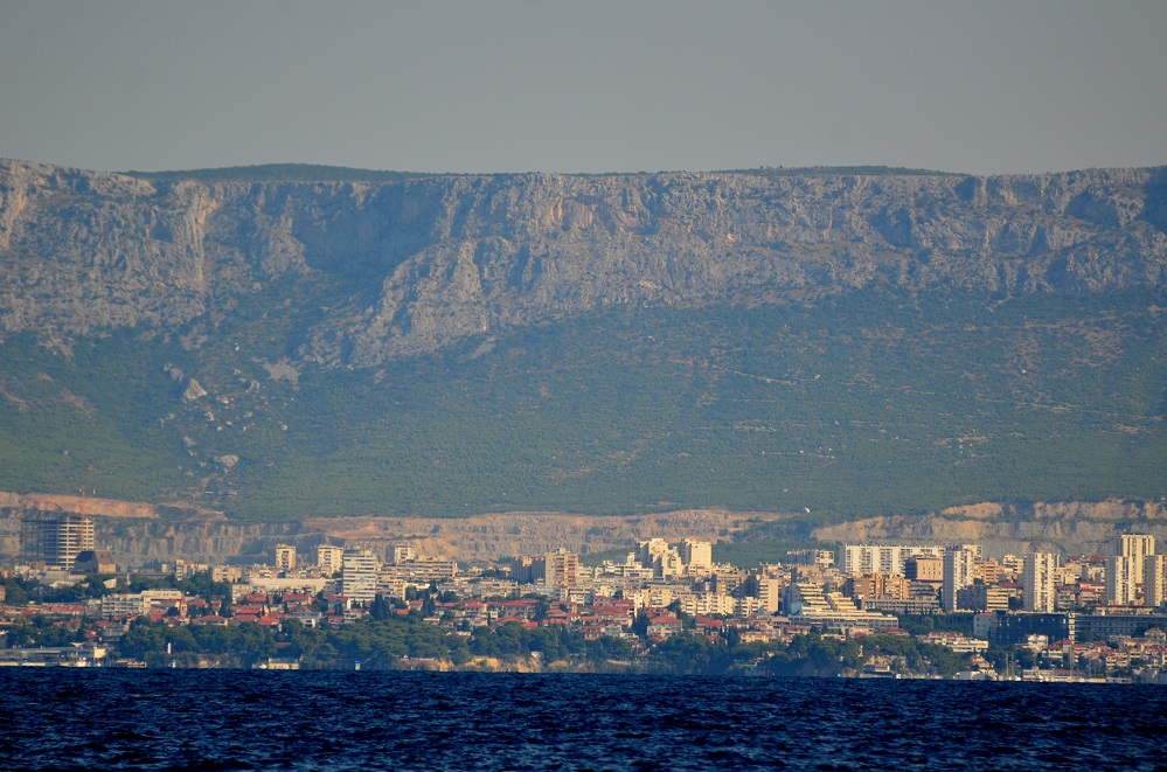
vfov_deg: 3.0
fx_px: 14553
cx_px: 584
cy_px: 386
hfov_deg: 4.6
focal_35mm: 450
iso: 400
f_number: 5.6
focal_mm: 300
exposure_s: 1/1600
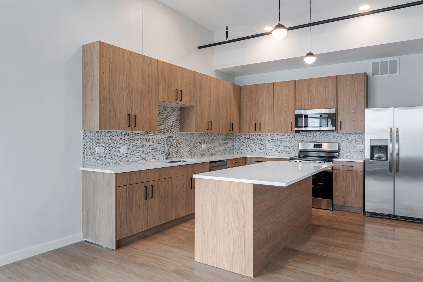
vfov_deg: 57.2
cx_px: 212
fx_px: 258
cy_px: 141
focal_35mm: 22
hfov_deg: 78.6
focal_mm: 15
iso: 320
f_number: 9
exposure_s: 1/125
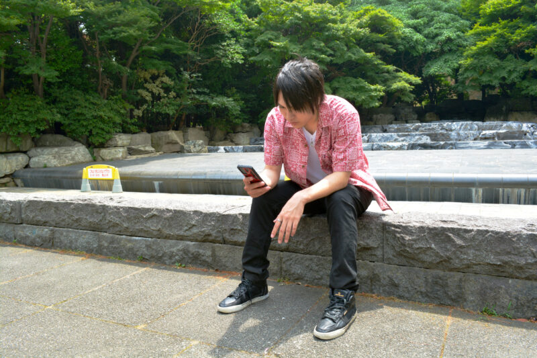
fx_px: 447
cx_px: 268
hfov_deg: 61.9
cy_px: 179
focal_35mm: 30
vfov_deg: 43.6
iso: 320
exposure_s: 1/125
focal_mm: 20
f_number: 9
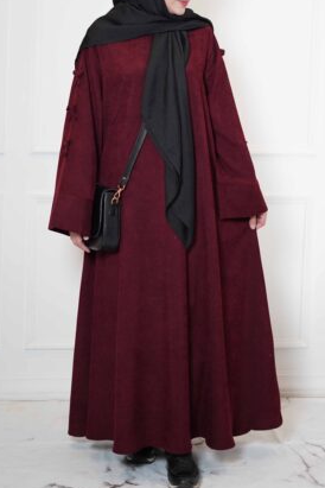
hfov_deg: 18.7
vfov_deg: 27.5
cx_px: 165
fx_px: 988
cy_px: 148
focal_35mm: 73
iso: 250
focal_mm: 50
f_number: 1.8
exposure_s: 1/125
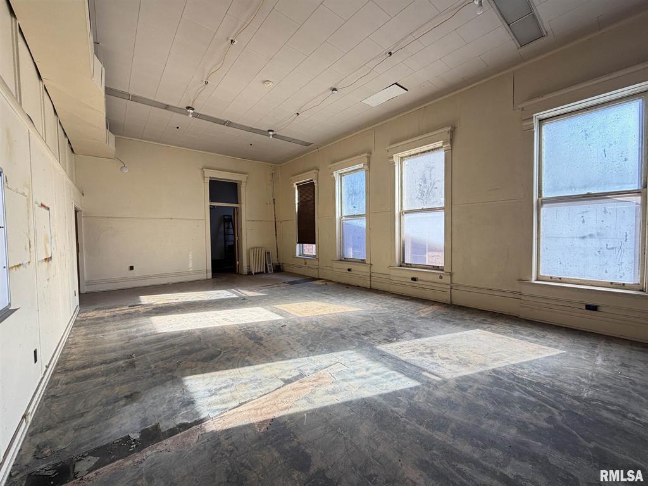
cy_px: 243
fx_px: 262
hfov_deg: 102.1
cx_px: 324
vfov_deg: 85.7
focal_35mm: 14
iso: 125
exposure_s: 1/121
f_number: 2.2
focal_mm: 2.22
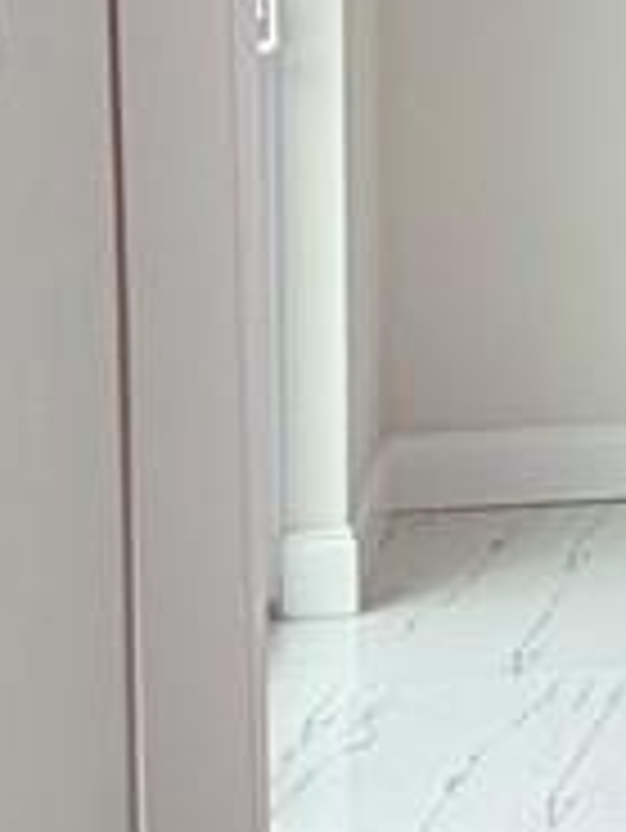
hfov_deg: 10.0
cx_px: 1711
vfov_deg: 16.0
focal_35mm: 121
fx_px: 2914
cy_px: 36
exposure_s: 1/196
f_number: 2.2
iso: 40
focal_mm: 2.22
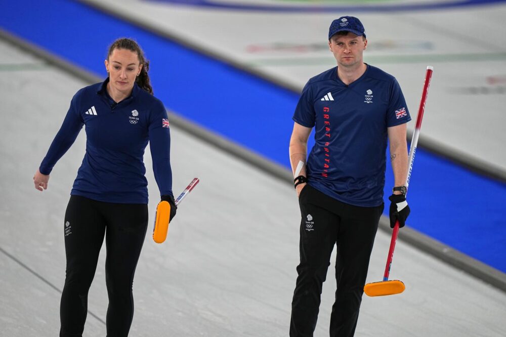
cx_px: 253
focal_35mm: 400
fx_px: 5620
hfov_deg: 5.2
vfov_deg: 3.4
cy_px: 168
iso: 640
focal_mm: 400
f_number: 2.8
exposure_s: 1/2000
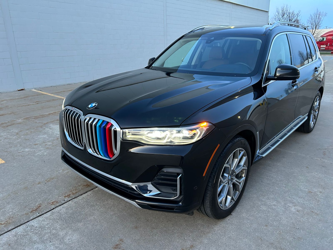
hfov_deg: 67.3
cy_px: 125
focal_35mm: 26
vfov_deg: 53.1
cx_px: 166
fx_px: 250
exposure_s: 1/41
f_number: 1.5
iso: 250
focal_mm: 5.7
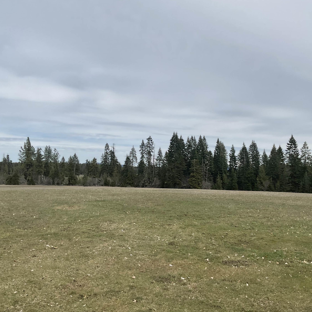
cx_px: 181
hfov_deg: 47.0
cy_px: 154
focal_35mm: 35
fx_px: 357
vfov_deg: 47.2
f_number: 1.8
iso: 16
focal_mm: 3
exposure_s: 1/2667
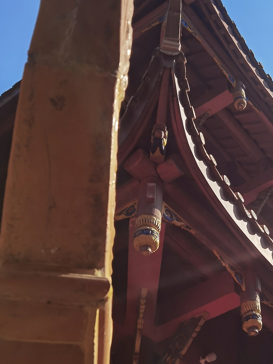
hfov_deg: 28.1
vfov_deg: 38.0
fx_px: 526
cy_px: 227
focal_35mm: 50
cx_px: 242
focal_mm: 6.71
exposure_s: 1/5780
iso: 50
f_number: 1.9
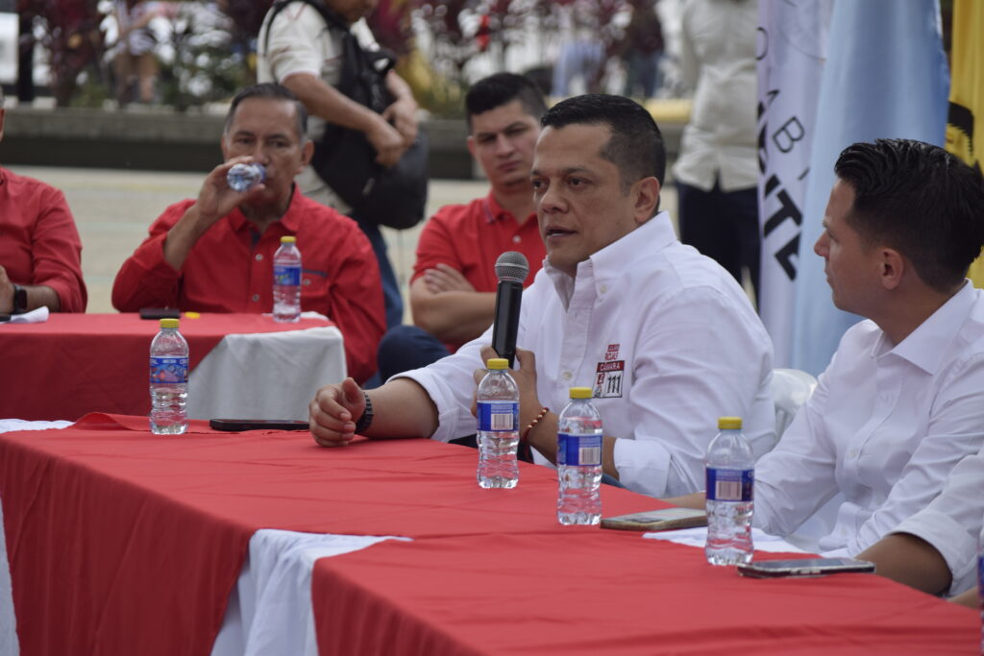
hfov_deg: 13.7
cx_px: 492
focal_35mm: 150
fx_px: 4100
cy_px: 328
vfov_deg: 9.2
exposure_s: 1/250
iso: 100
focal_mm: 100
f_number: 6.3
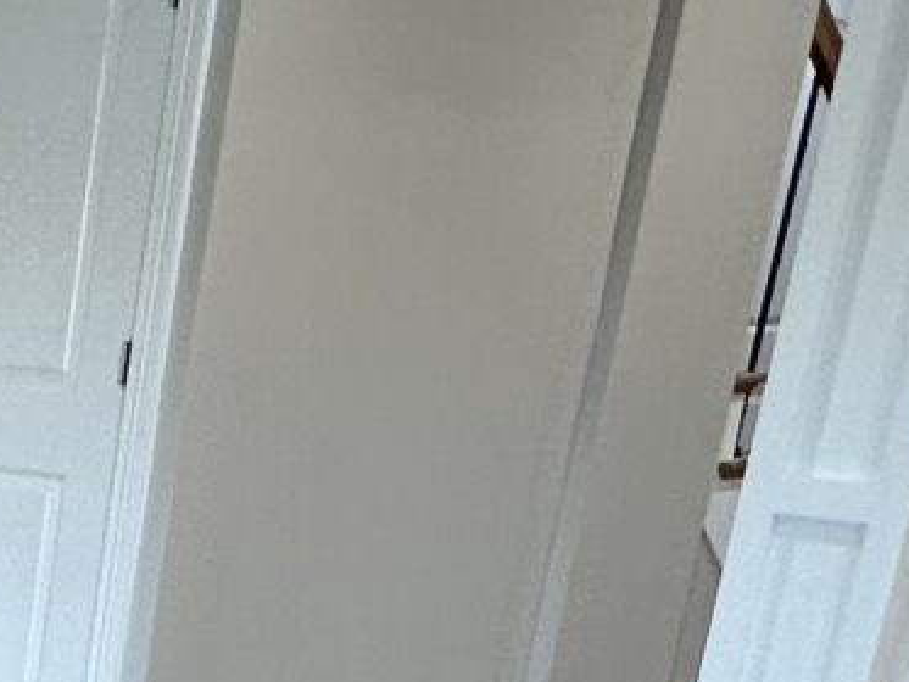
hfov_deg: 16.4
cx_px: -816
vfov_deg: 13.8
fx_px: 2522
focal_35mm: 96
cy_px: 1206
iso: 200
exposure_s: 1/120
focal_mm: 2.22
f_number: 2.2
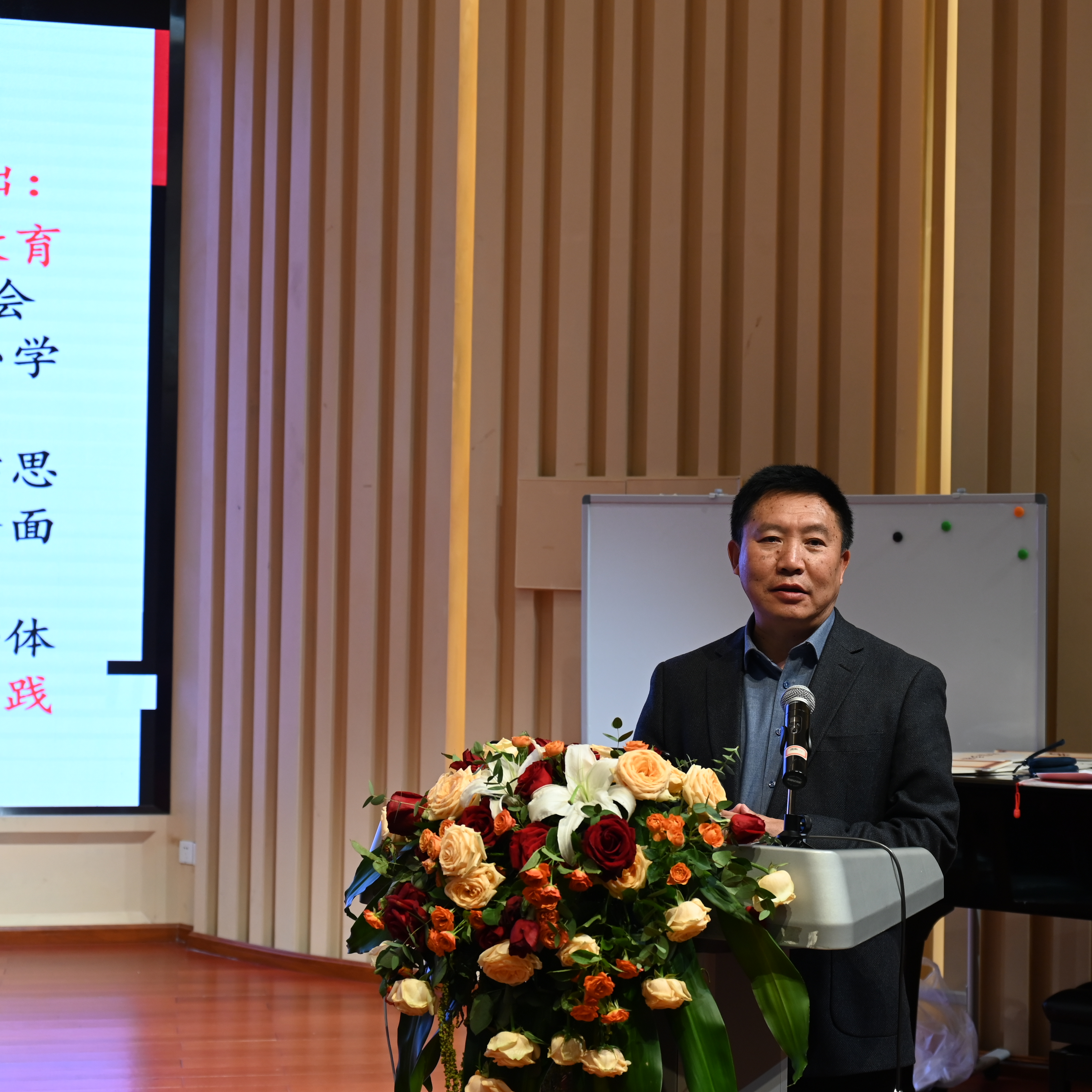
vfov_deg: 29.1
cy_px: 545
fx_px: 2106
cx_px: 621
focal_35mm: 59
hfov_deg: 29.0
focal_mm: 46
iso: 640
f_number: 5.3
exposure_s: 1/100
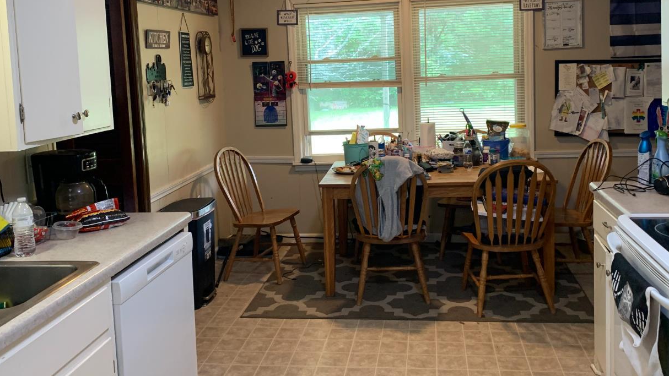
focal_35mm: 35
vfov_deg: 33.4
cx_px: 349
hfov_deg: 56.6
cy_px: 122
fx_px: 621
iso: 160
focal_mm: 4.25
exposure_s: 1/60
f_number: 1.8
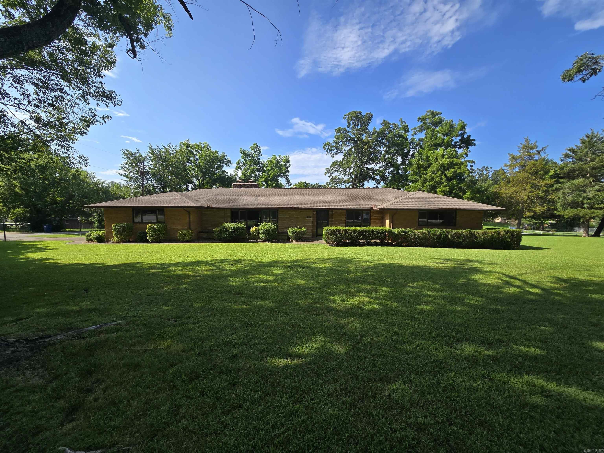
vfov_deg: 89.9
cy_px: 226
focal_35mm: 13
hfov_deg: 106.2
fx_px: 227
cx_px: 302
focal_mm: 2.2
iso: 50
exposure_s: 1/1311
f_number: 2.2
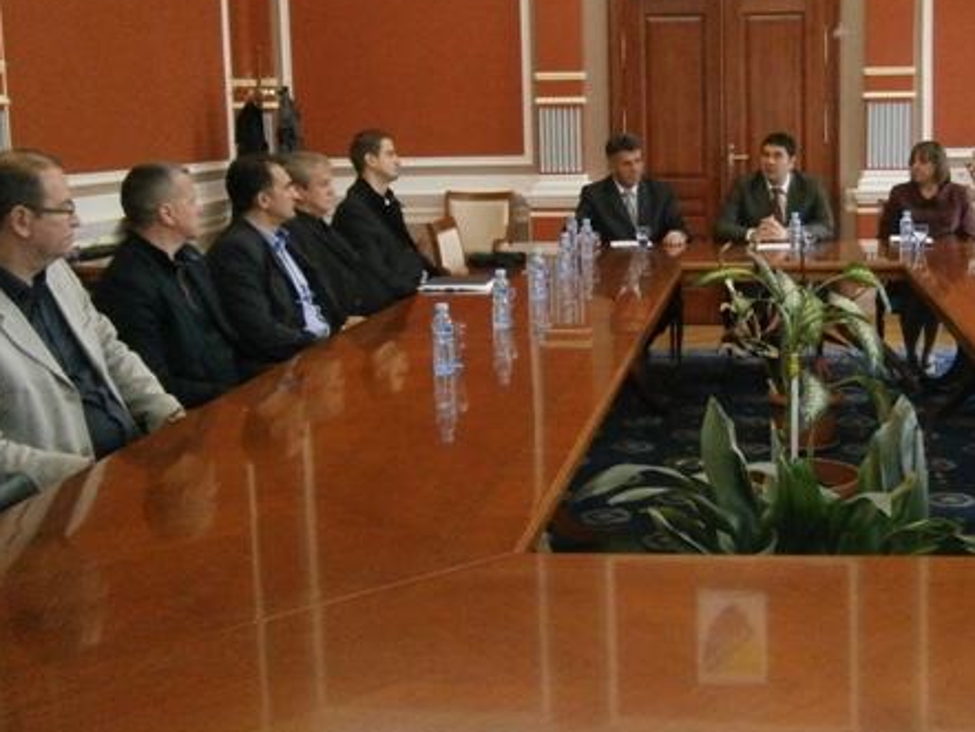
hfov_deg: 41.7
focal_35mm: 45
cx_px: 628
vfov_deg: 32.1
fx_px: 1268
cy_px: 287
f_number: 2.9
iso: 800
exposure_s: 1/30
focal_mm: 5.5
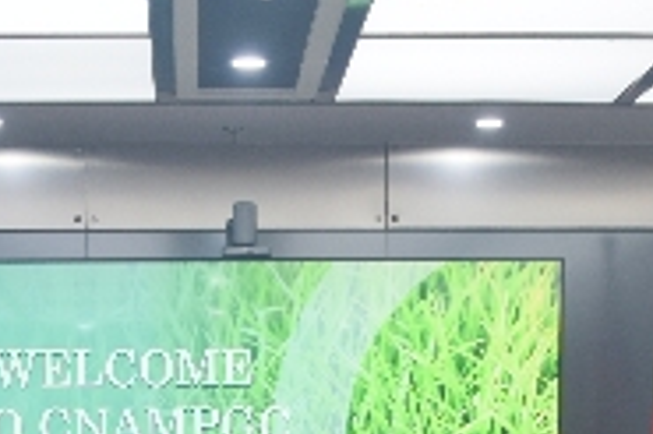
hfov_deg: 15.4
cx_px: 289
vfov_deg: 9.5
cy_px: 910
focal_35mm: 133
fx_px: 2412
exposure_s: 1/60
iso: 400
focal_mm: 21
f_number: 4
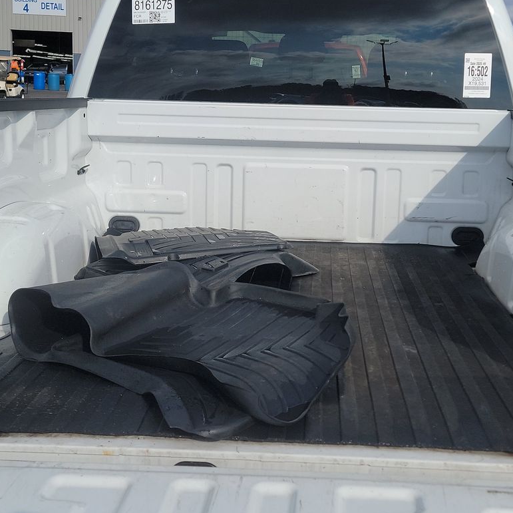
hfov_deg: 38.3
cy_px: 212
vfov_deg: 38.2
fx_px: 738
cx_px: 283
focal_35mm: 44
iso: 50
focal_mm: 6.7
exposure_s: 1/1433
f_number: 1.8
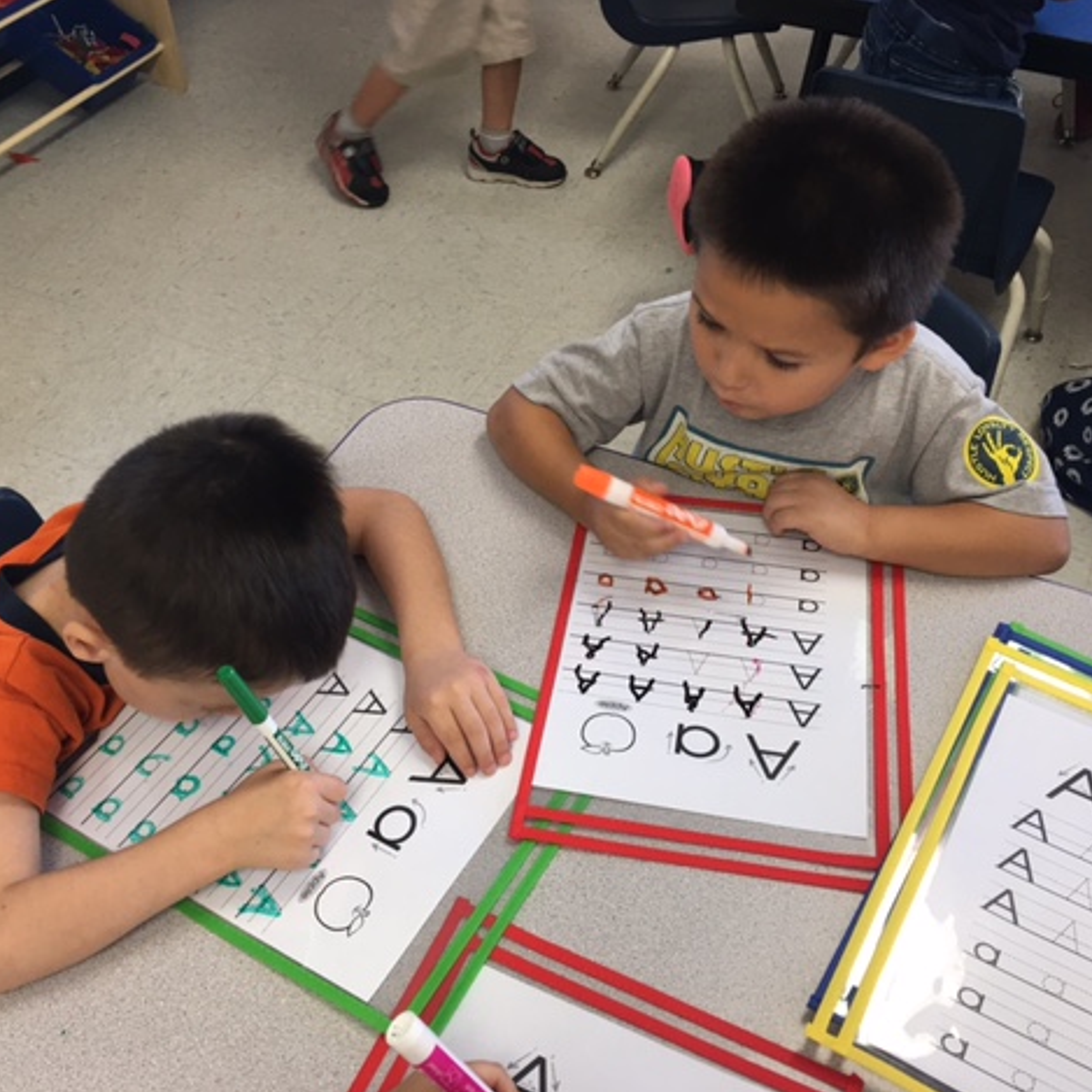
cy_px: 554
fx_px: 1249
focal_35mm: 35
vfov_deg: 47.2
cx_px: 533
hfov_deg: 47.2
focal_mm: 4.15
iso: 25
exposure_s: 1/15
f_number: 2.2
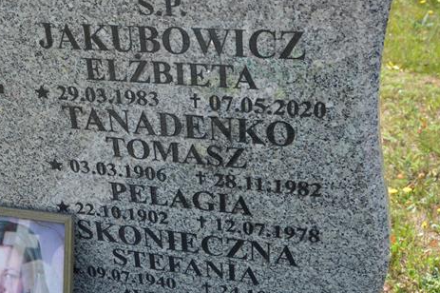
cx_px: 171
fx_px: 708
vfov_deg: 23.3
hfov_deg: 34.4
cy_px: 153
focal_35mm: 58
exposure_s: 1/125
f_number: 5.6
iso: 100
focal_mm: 28
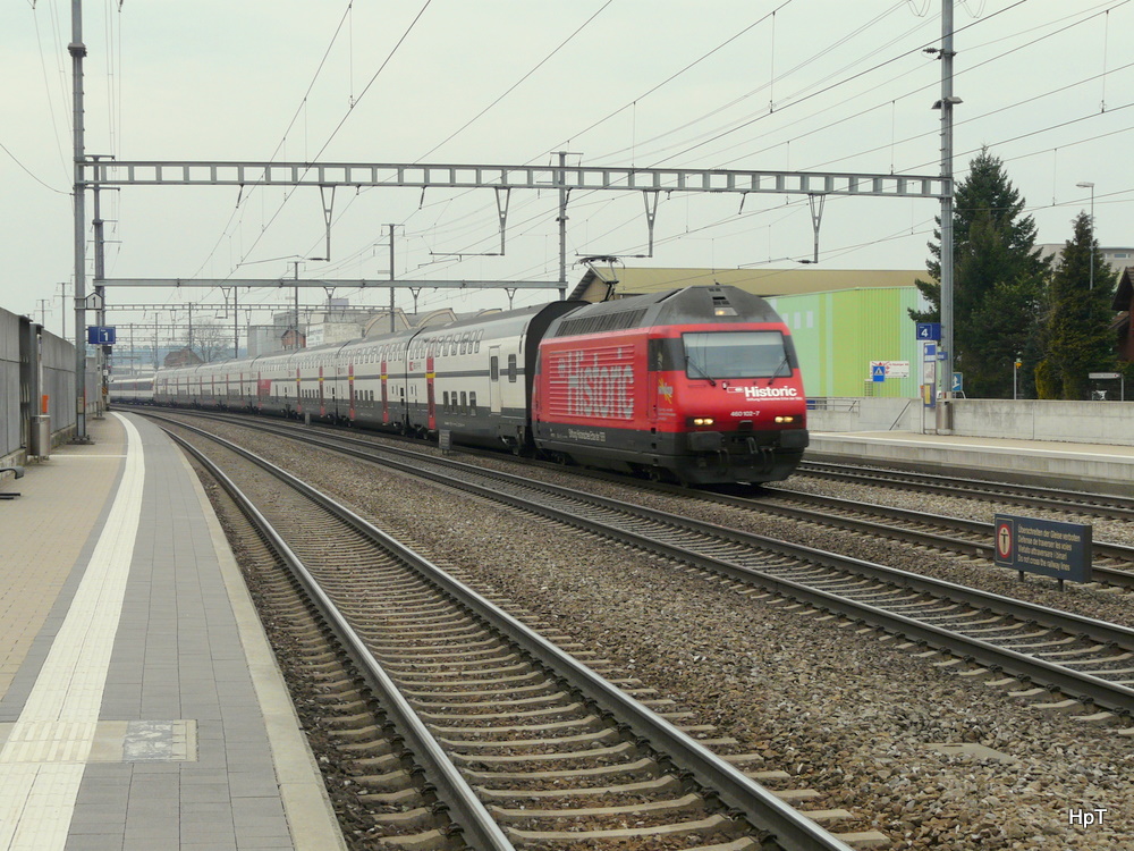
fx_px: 2195
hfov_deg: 29.0
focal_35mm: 67
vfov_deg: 21.9
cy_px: 426
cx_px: 567
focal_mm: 11.1
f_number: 5.6
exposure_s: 1/250
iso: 100
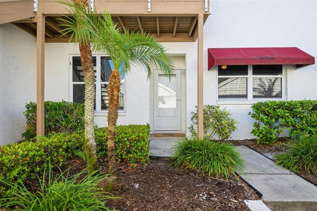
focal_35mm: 21
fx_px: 185
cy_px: 106
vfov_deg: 59.5
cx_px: 158
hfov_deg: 81.2
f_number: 8
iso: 200
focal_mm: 14
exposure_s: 1/160
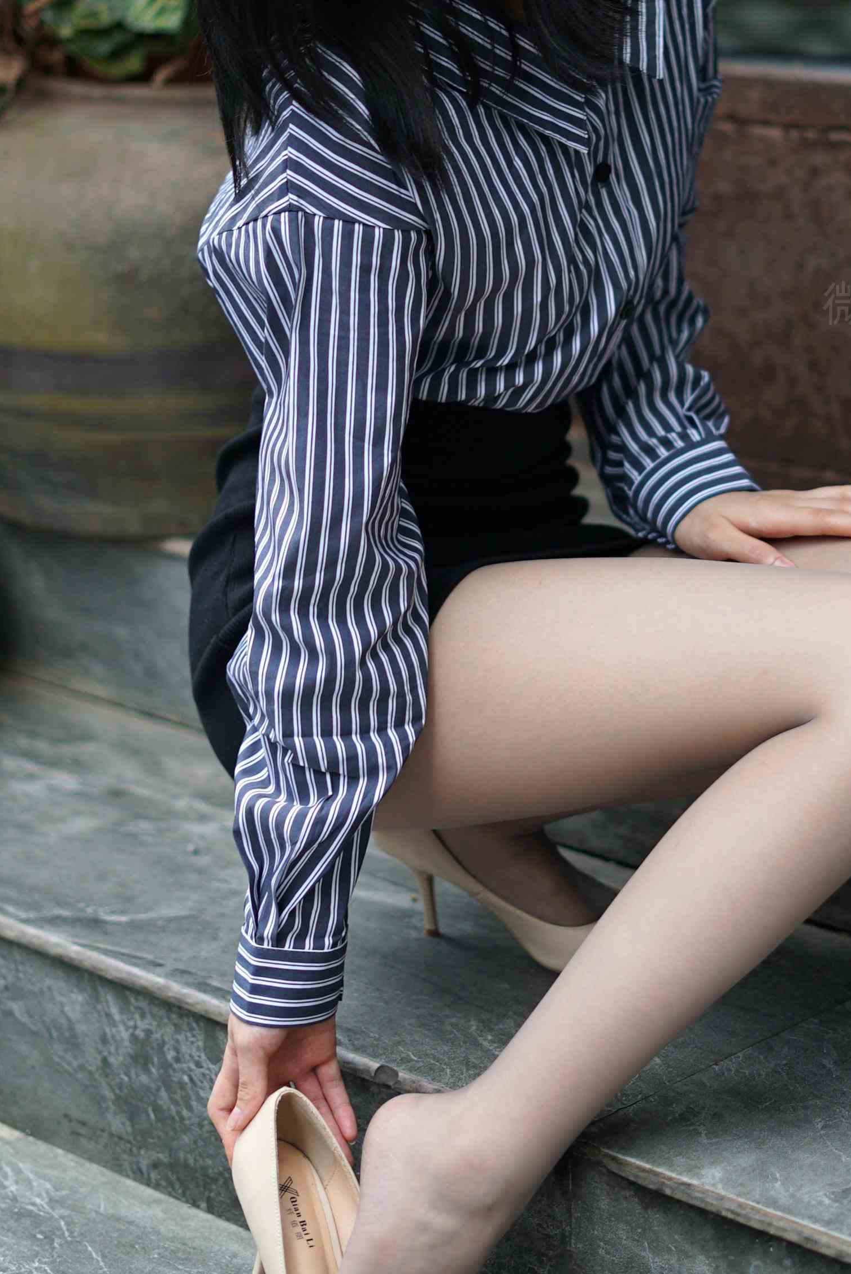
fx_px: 3329
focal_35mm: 94
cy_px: 456
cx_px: 582
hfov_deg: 14.5
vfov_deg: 21.6
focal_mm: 50
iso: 160
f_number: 1.8
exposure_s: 1/200
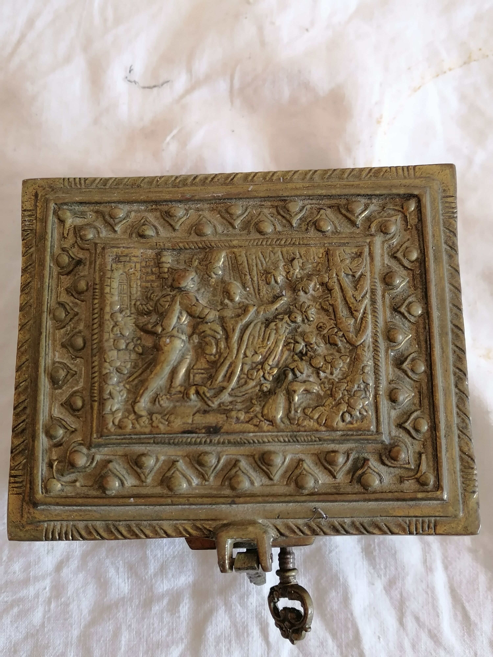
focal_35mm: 35
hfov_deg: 40.7
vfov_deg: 52.6
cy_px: 328
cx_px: 246
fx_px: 665
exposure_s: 1/60
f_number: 1.8
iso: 400
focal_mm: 5.4
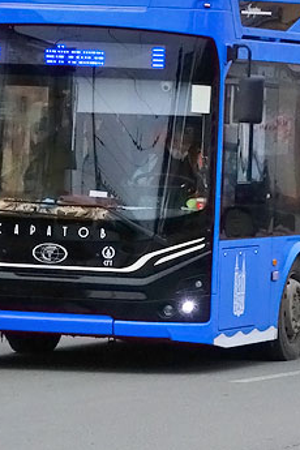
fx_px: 3387
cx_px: 210
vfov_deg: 7.6
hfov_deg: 5.1
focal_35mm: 271
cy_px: -35
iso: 400
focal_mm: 28.84
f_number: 4.5
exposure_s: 1/500
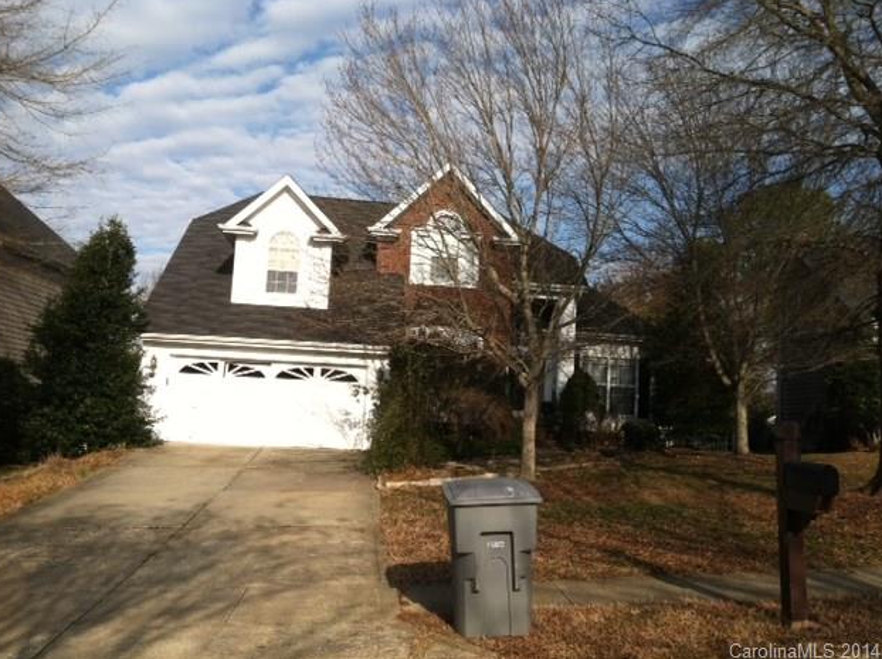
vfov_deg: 39.6
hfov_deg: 51.4
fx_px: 916
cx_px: 438
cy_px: 326
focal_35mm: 36
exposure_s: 1/1250
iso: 80
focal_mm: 3.85
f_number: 2.8
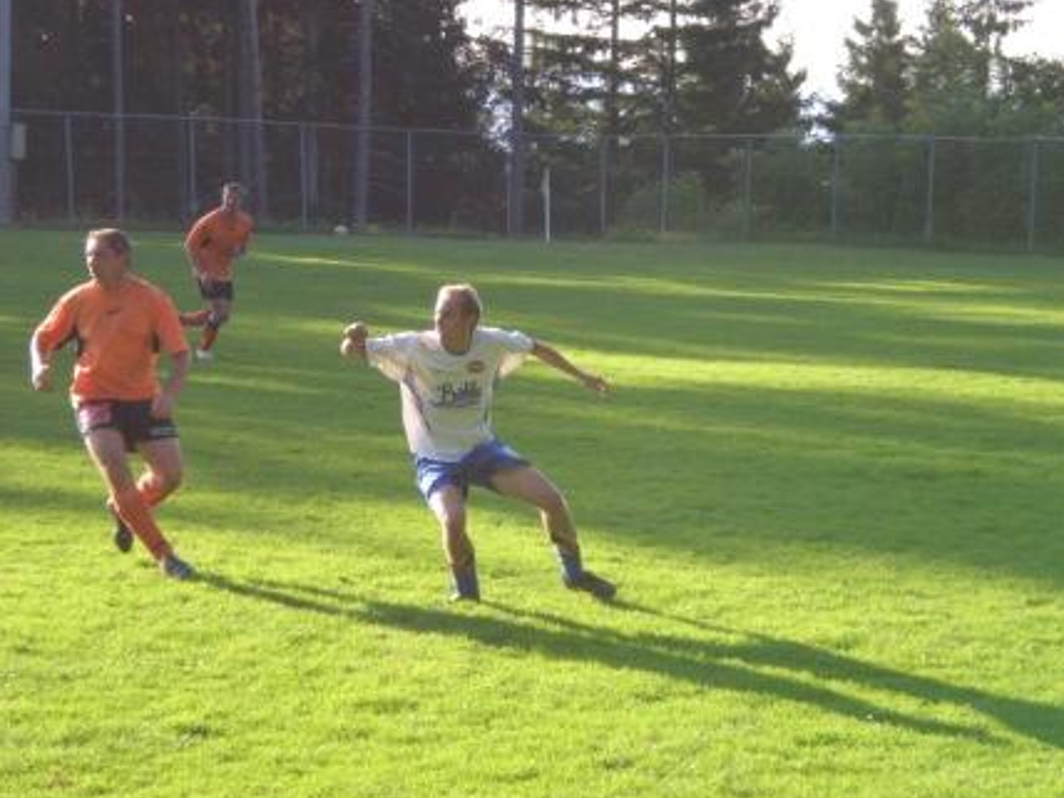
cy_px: 410
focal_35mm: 110
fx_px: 3381
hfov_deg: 17.9
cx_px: 537
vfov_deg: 13.5
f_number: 5.7
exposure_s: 1/250
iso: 251
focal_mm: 17.3
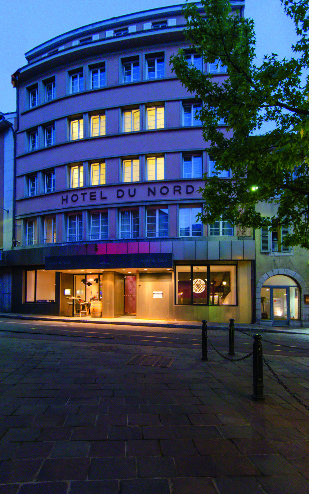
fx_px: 256
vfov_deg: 88.0
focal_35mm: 19
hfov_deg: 62.2
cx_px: 158
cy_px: 248
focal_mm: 12
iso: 2000
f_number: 4
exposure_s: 1/50
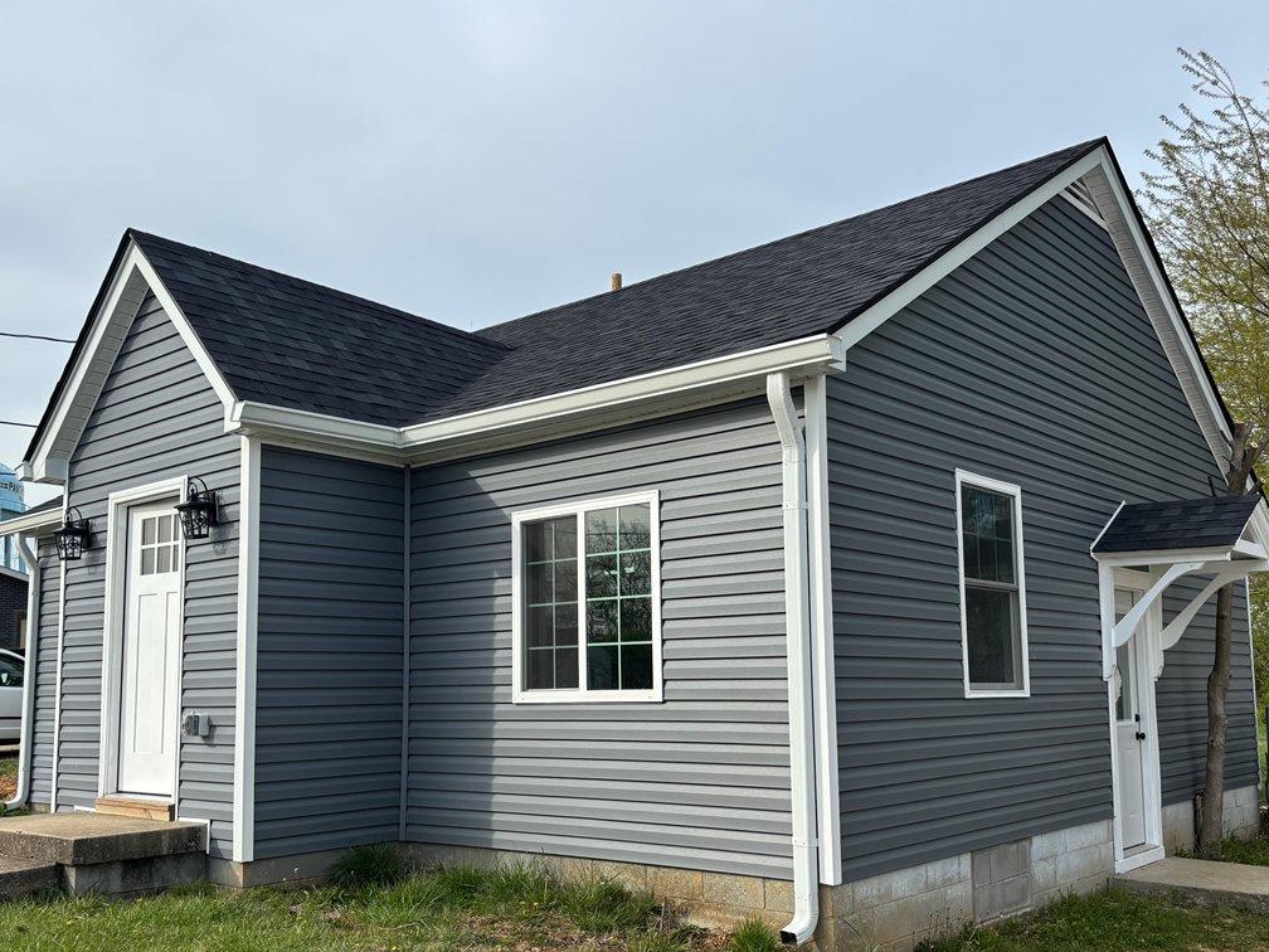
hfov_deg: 55.4
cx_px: 624
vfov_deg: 42.8
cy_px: 547
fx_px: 1210
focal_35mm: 33
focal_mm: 5.96
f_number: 1.6
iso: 50
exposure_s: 1/2639
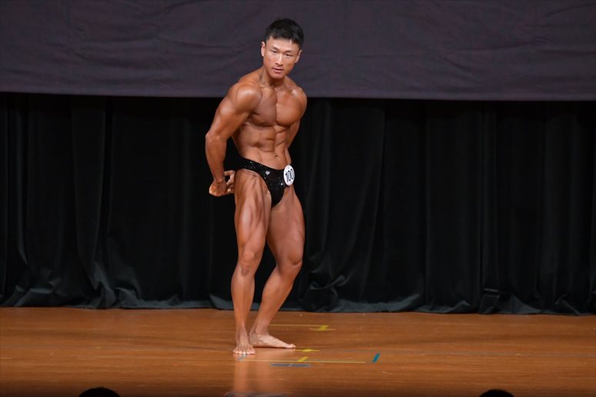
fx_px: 4964
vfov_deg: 4.6
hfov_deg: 6.9
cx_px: 298
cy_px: 198
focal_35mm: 300
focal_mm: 200
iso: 4000
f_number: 5.6
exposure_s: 1/400
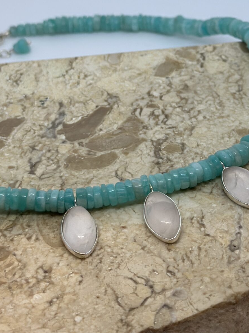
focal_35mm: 104
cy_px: 79
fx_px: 998
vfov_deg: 18.8
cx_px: 160
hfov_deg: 14.2
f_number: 1.78
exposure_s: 1/437
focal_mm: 6.86
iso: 80
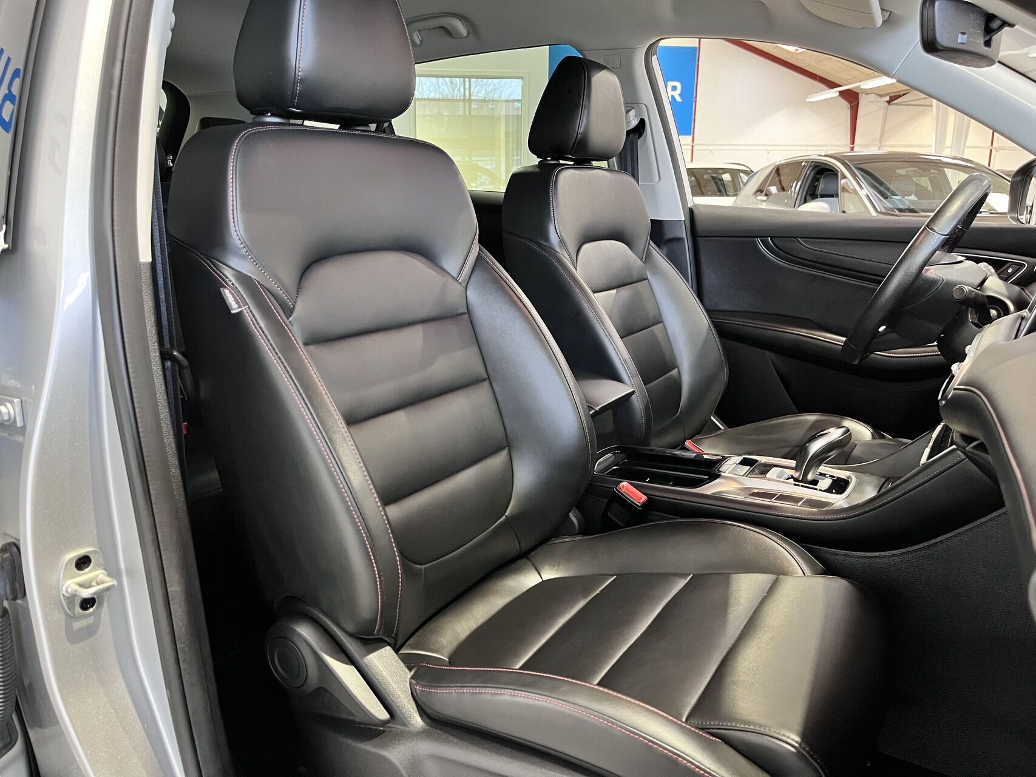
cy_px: 388
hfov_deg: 67.3
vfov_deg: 53.1
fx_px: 778
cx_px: 518
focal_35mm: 26
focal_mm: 5.1
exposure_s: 1/25
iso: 500
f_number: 1.6
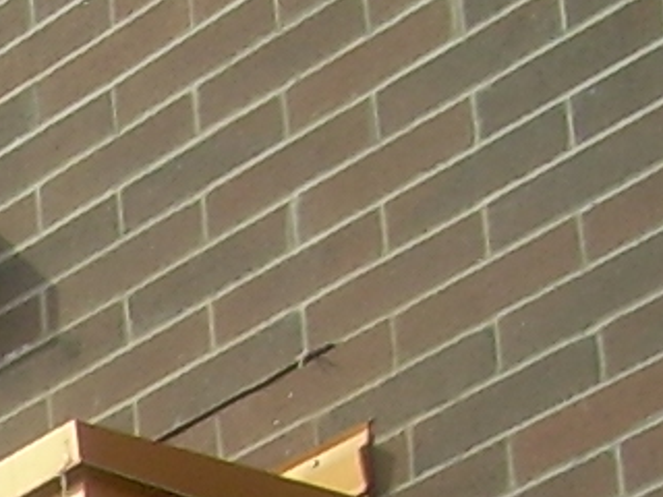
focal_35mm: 270
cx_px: -1535
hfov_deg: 6.5
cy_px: 1603
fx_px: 5171
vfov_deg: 5.2
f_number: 4.6
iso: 50
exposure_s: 1/324
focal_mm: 6.3
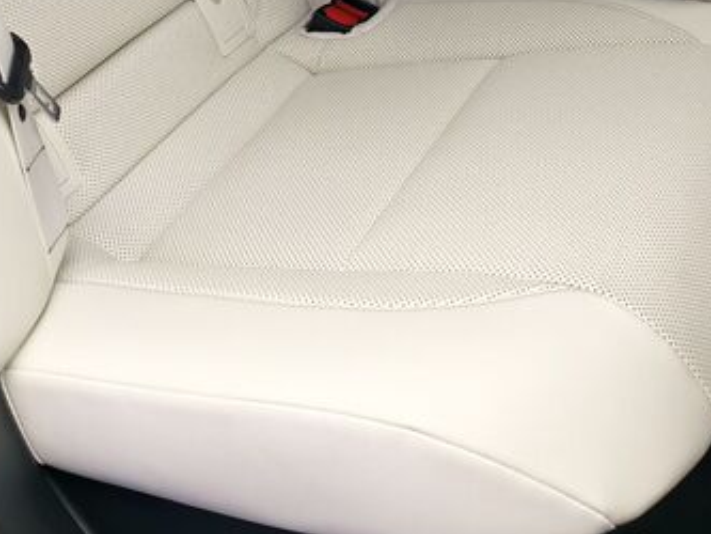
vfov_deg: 22.6
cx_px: 333
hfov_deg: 32.7
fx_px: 1212
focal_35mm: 59
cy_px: -131
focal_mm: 6.54
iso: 504
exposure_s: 1/100
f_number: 1.57
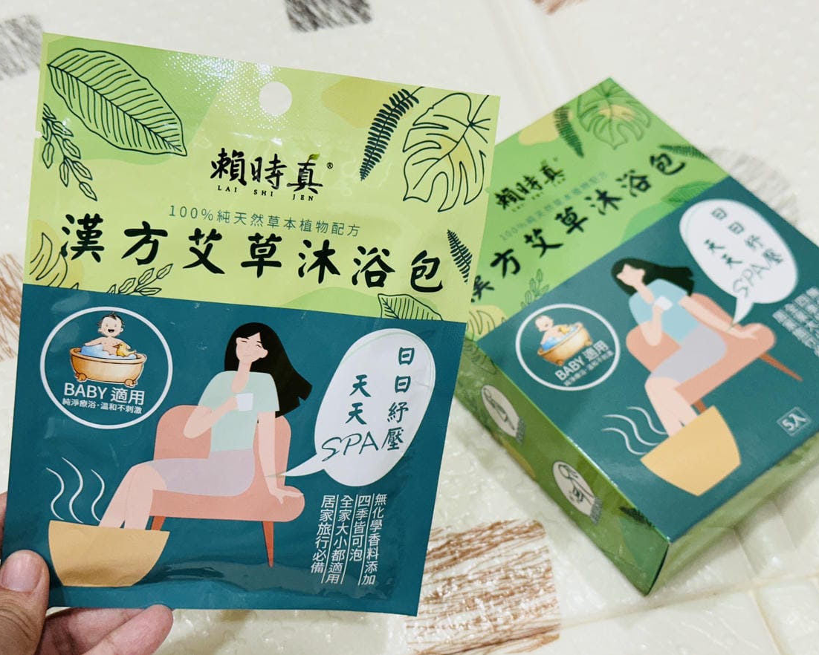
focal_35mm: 51
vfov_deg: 29.7
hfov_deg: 36.6
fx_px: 1236
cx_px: 382
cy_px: 322
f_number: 1.78
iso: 160
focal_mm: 6.86
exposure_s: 1/120
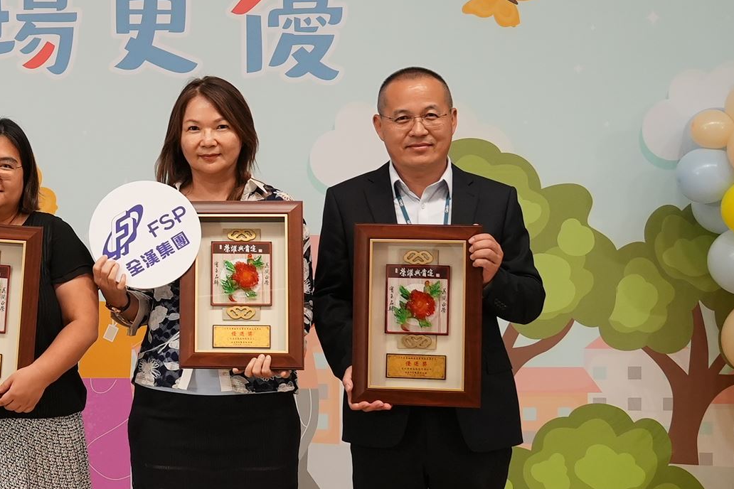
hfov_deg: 17.2
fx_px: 2283
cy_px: 244
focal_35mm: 112
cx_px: -206
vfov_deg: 12.2
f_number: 4.5
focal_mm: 33
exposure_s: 1/125
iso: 1000
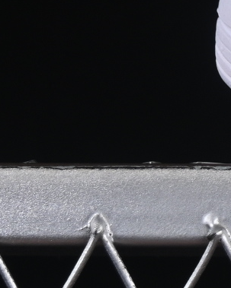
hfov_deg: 2.9
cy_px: -271
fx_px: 4420
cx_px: 951
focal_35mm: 517
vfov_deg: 3.7
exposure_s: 1/80
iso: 160
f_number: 8
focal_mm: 50
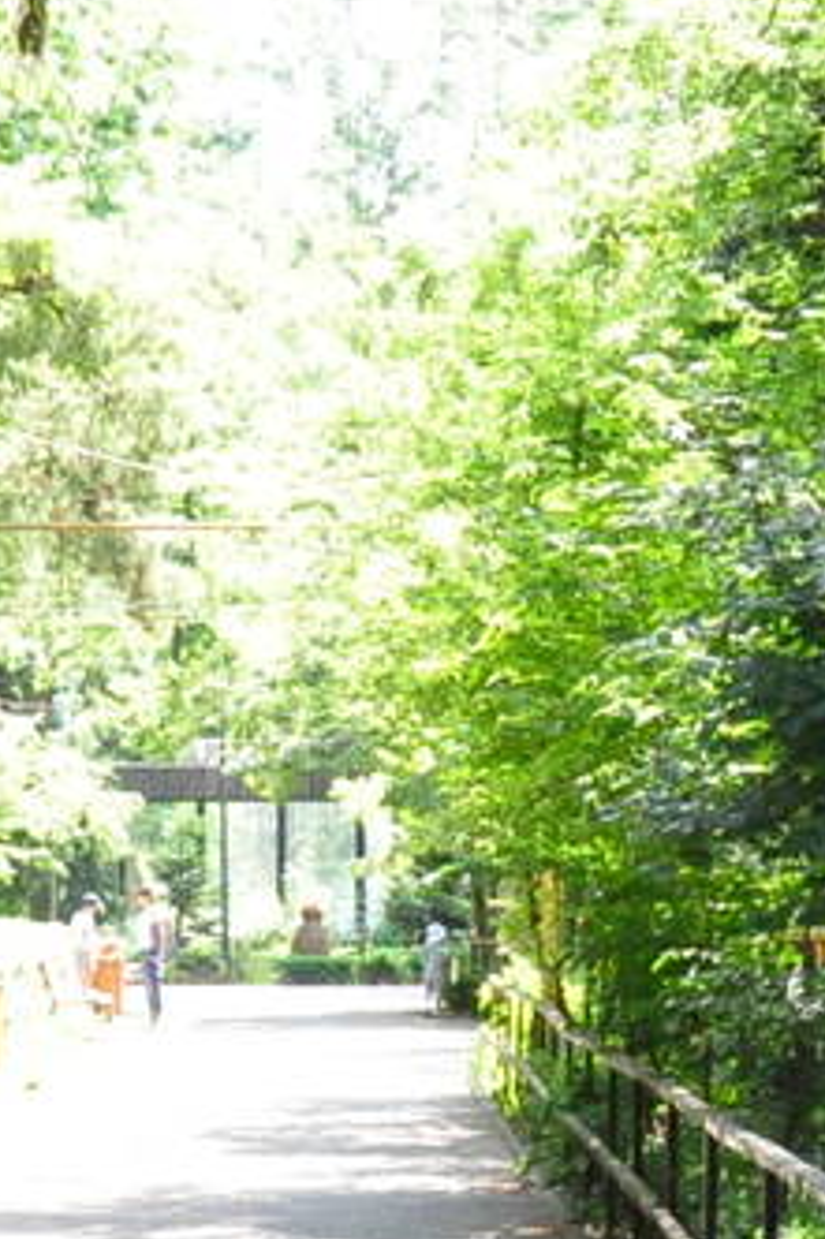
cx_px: 888
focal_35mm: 130
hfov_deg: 10.4
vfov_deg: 15.8
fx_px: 4473
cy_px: 789
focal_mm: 18
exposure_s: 1/320
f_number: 9
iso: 3200
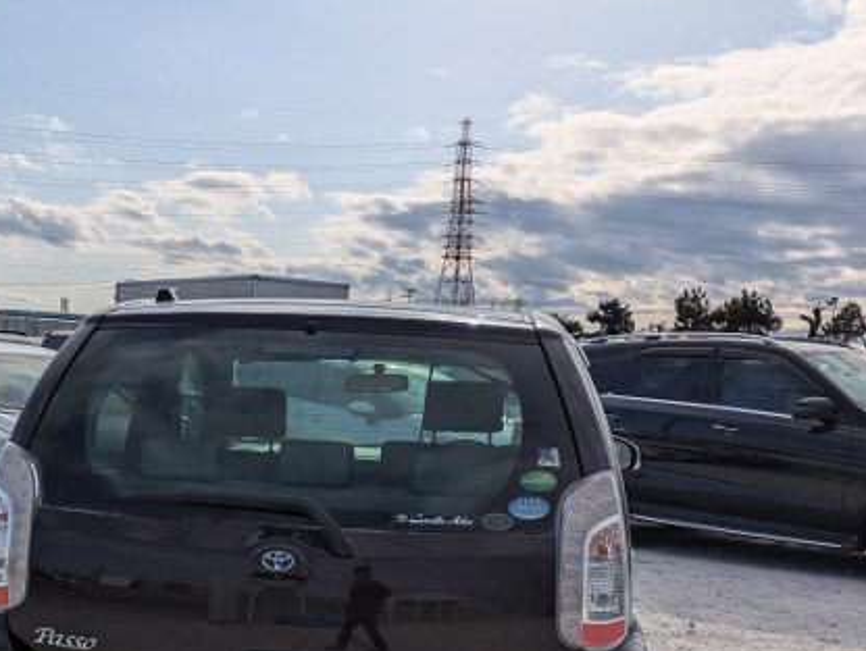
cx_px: 307
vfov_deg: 29.2
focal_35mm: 48
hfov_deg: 39.3
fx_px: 1202
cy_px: 572
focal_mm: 5.43
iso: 50
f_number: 1.89
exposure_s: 1/7092
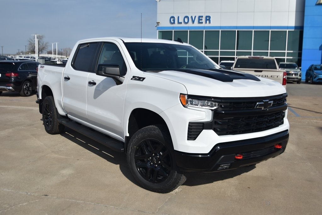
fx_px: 322
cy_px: 108
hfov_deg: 53.1
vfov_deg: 36.9
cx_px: 161
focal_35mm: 36
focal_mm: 24
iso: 160
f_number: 4.5
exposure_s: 1/2500
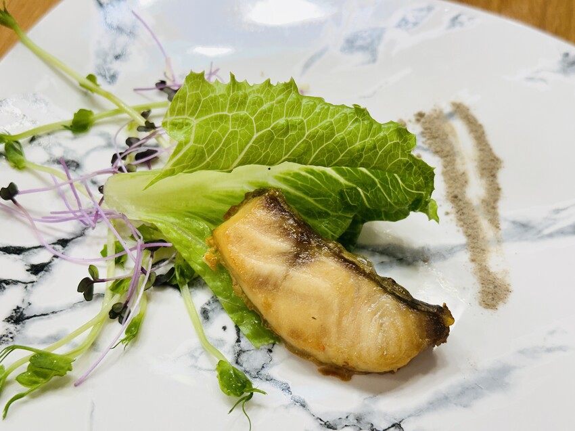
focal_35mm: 48
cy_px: 216
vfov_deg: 30.3
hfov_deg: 39.7
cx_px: 288
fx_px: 797
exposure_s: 1/60
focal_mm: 6.86
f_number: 1.78
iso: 64
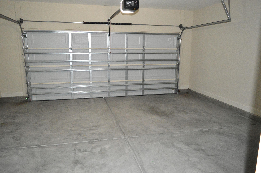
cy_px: 86
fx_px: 196
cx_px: 130
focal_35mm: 27
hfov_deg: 67.4
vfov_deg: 47.8
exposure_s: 1/60
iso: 3200
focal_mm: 18
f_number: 3.5
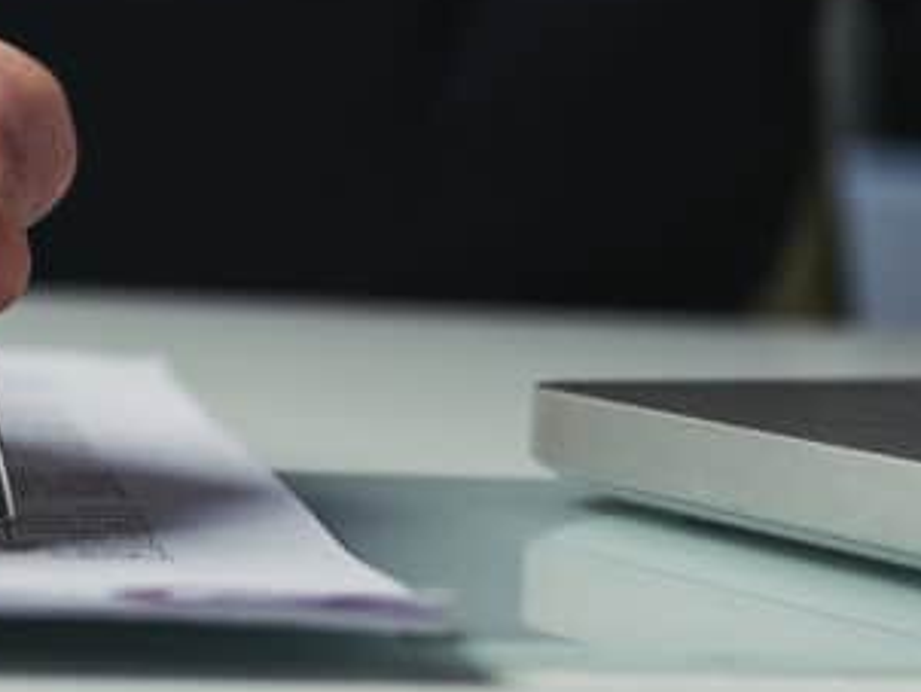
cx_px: 491
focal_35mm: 114
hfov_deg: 17.3
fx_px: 3036
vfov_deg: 12.6
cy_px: -175
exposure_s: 1/250
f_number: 3.5
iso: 100
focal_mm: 35
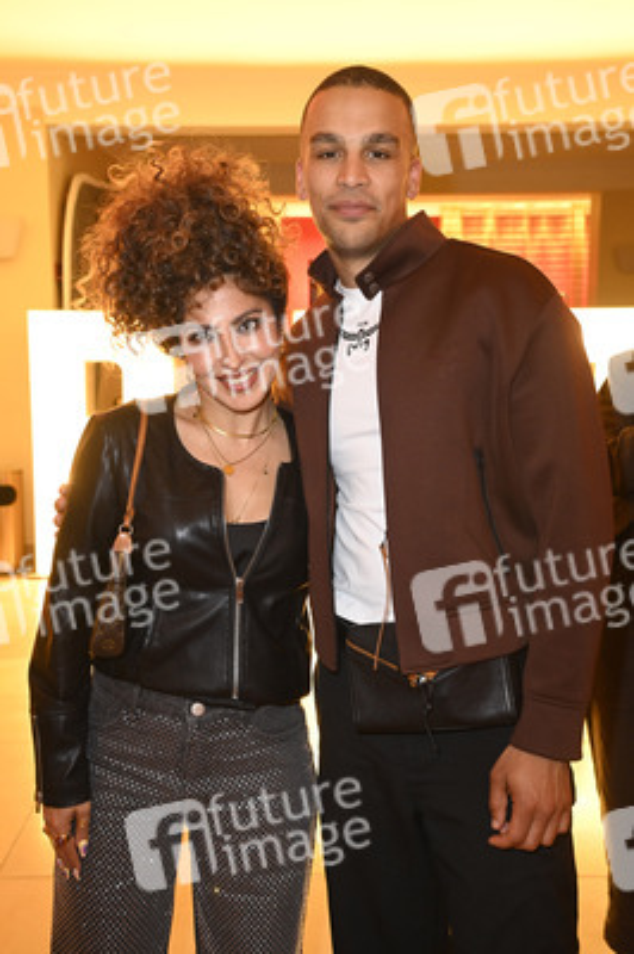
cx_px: 317
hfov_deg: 30.5
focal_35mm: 44
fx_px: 1164
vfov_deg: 44.5
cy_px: 477
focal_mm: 44
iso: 3200
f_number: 5.6
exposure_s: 1/30
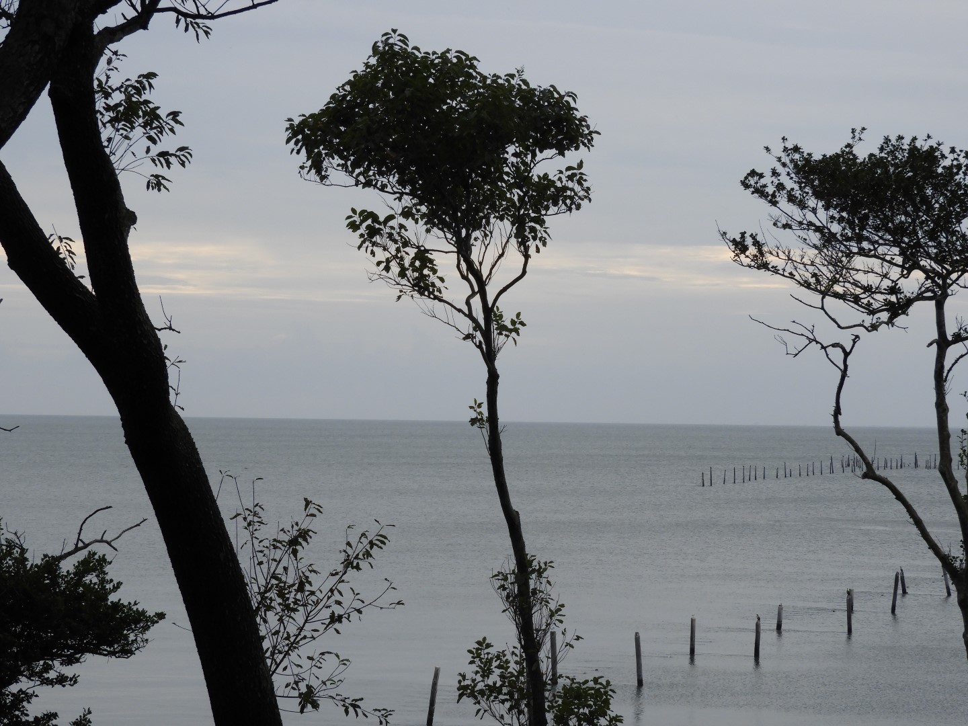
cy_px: 363
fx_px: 3495
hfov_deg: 15.8
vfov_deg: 11.9
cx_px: 484
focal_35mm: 125
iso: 100
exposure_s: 1/200
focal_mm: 22.4
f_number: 5
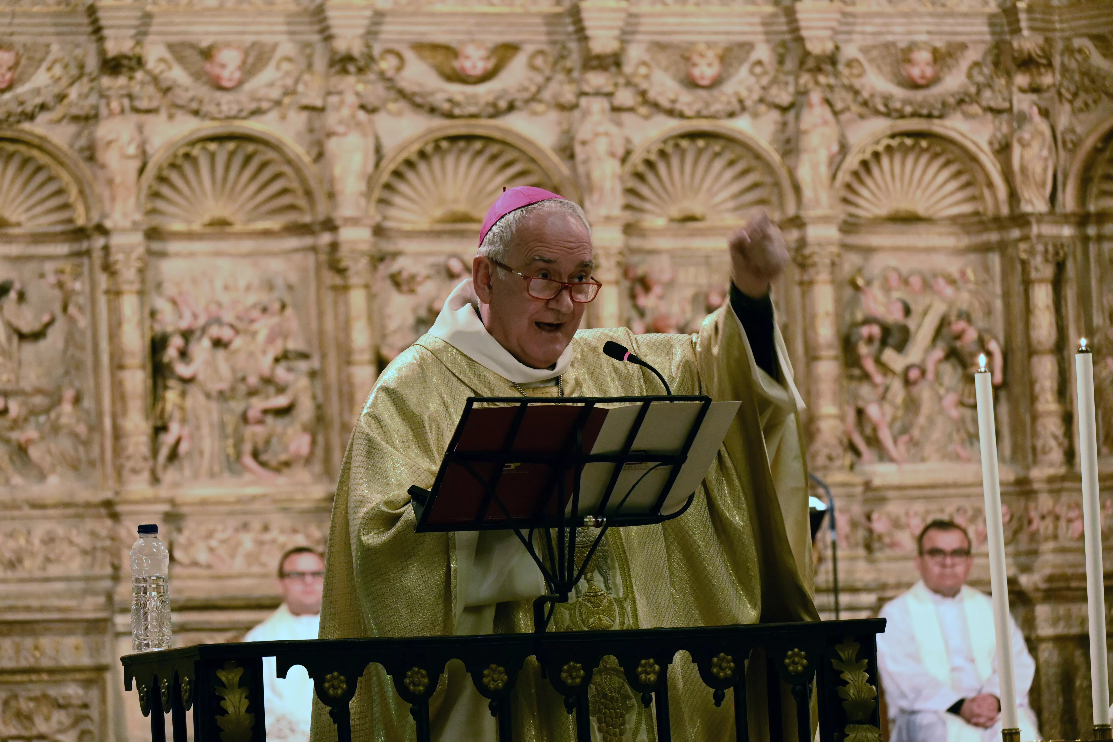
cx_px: 556
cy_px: 371
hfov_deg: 11.4
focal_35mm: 180
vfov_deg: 7.6
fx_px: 5565
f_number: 5.3
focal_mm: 120
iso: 3200
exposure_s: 1/40
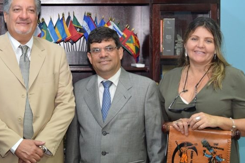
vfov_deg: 17.9
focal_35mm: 76
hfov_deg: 26.2
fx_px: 517
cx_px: 52
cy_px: 78
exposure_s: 1/50
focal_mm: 28
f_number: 5.6
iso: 1600
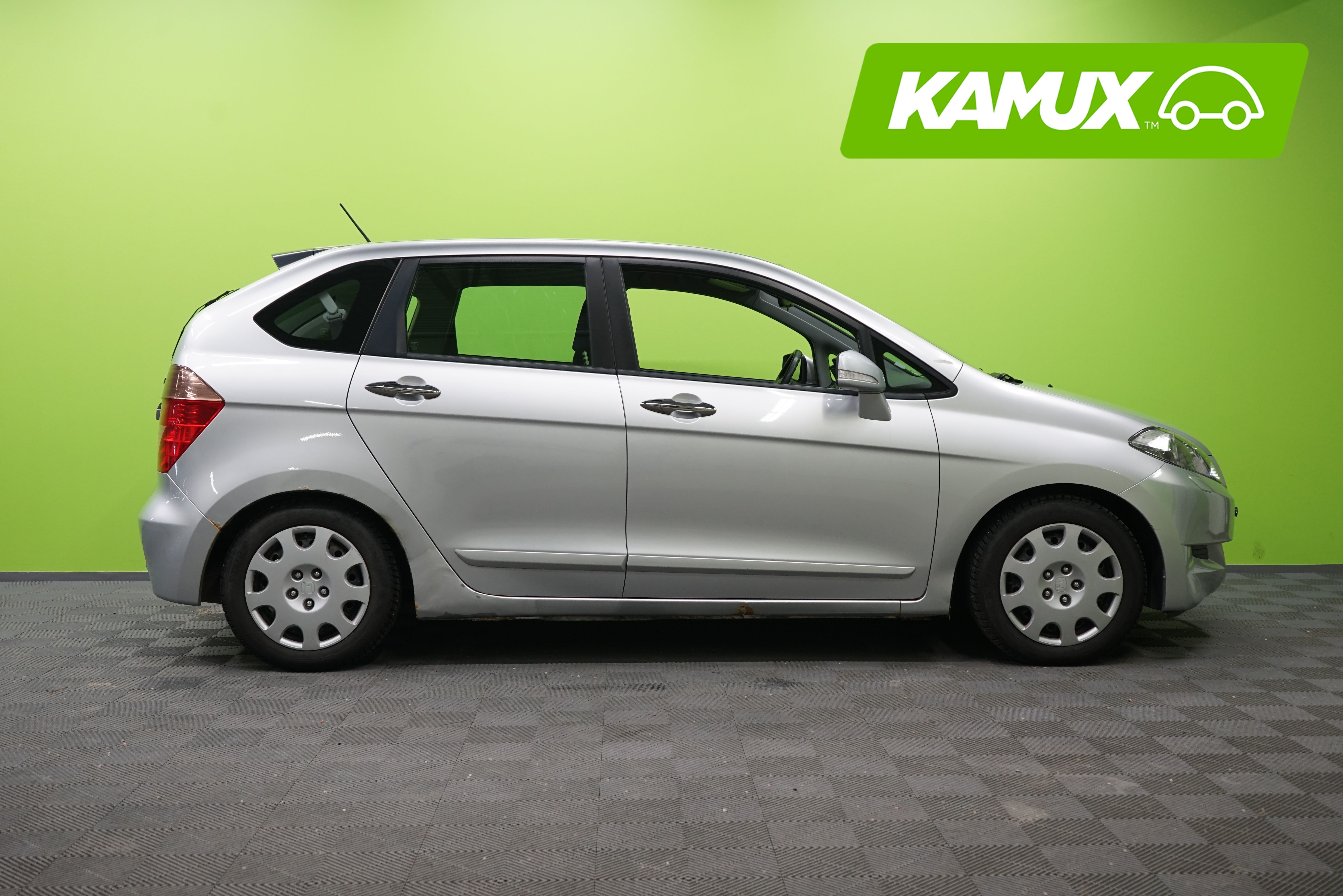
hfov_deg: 48.5
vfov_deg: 33.4
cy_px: 448
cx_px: 672
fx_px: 1492
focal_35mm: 40
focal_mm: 40
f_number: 5
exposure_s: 1/60
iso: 800
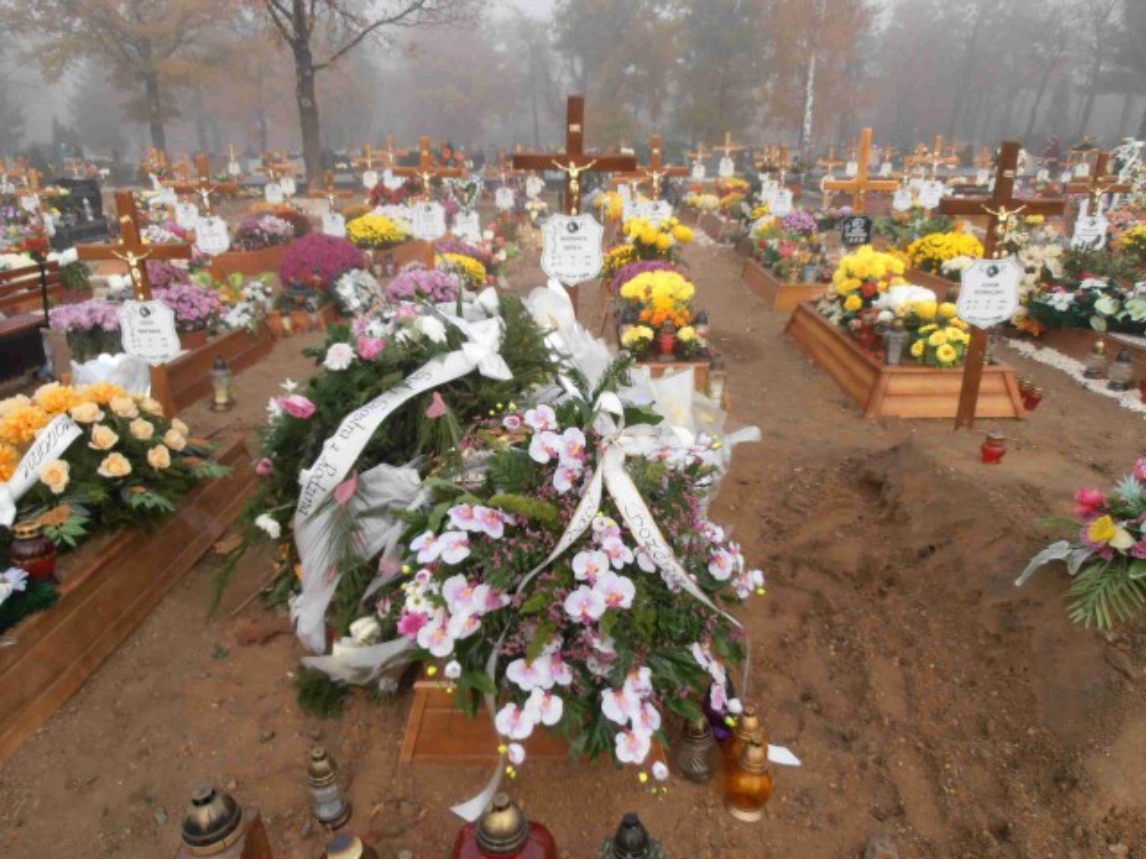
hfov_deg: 71.6
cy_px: 430
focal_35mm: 24
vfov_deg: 56.8
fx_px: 795
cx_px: 573
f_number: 3
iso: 80
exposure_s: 1/400
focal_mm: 4.2
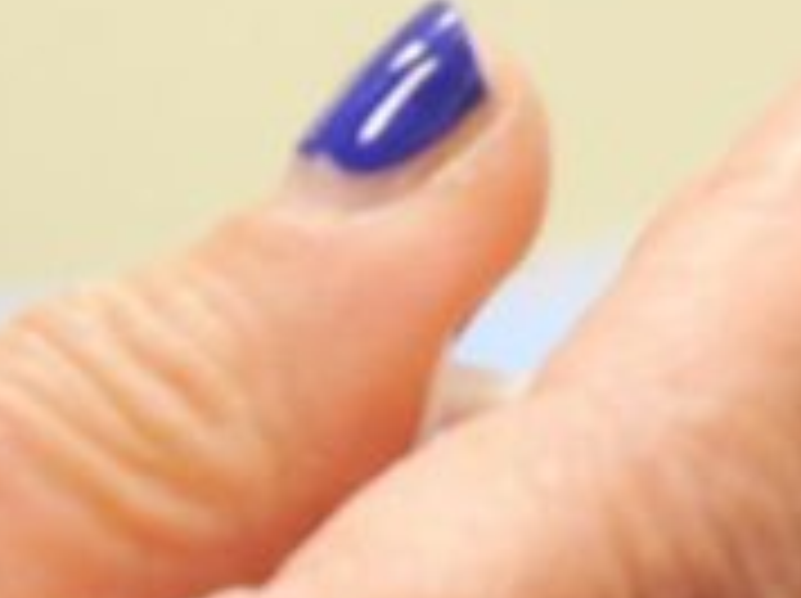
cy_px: 872
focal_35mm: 436
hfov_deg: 4.5
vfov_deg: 3.4
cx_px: 1629
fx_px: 10075
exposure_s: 1/50
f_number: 8
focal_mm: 105
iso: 3200
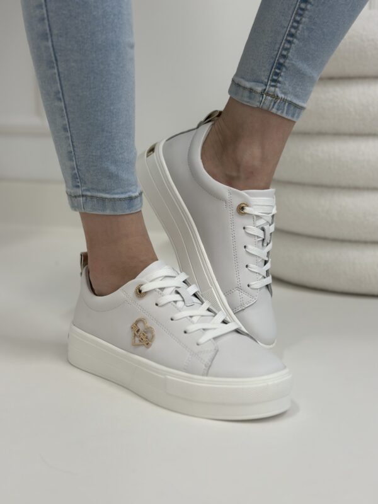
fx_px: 699
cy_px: 252
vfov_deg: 39.7
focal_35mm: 48
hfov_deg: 30.3
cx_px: 189
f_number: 1.78
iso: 80
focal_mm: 6.86
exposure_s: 1/100
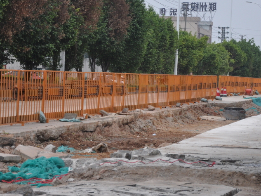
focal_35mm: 175
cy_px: 108
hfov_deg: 11.3
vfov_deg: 8.5
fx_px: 1318
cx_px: 143
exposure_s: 1/250
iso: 720
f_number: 5.3
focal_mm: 75
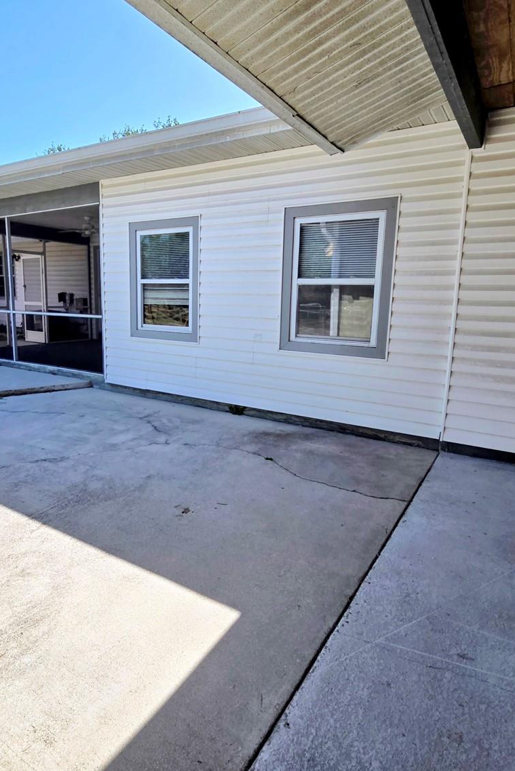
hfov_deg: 64.2
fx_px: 408
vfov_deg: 86.9
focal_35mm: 19
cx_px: 218
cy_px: 384
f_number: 2.2
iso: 50
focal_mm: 2.2
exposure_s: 1/1580
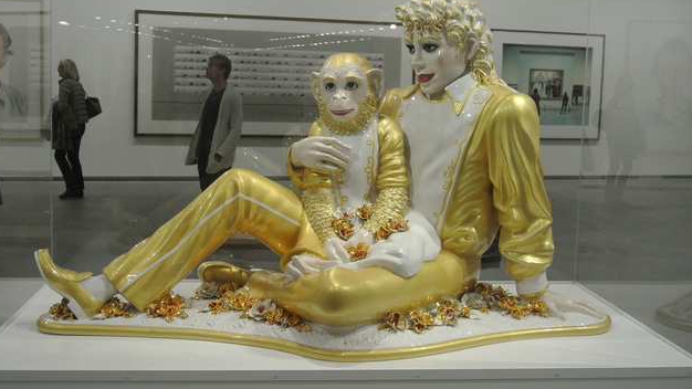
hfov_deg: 45.5
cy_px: 172
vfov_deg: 26.5
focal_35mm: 45
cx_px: 340
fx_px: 826
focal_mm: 15.7
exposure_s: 1/80
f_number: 4.2
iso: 400
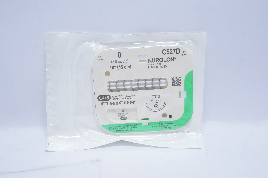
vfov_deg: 32.9
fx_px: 301
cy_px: 89
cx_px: 134
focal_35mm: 40
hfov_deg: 48.0
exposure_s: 1/50
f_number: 7.1
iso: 800
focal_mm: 27
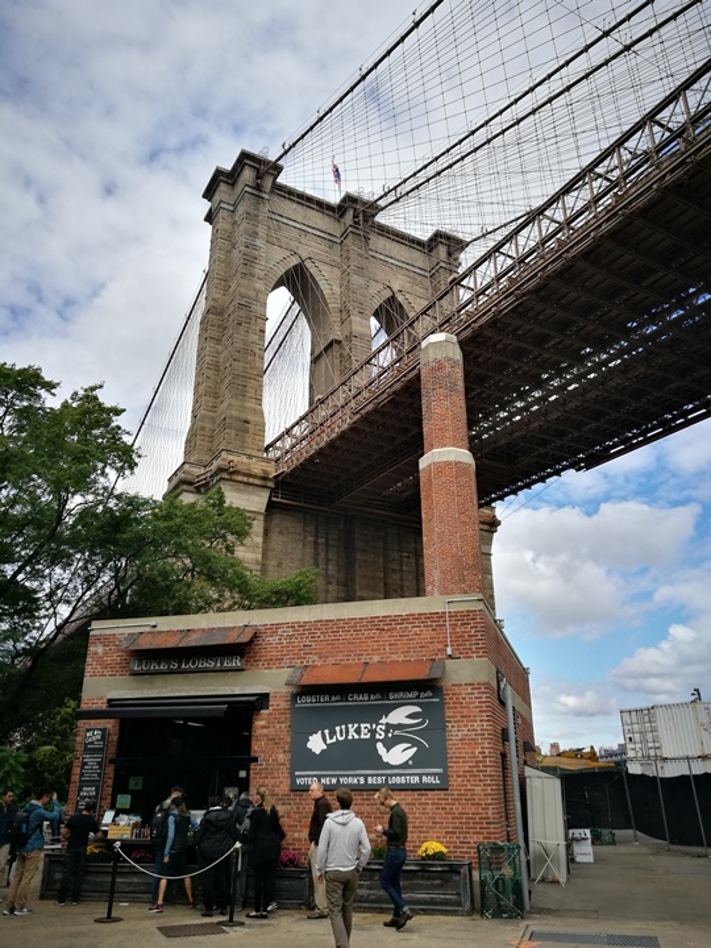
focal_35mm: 27
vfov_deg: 65.3
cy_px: 474
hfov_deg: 51.4
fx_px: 739
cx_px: 356
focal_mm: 4.5
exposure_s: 1/702
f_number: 2.2
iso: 50
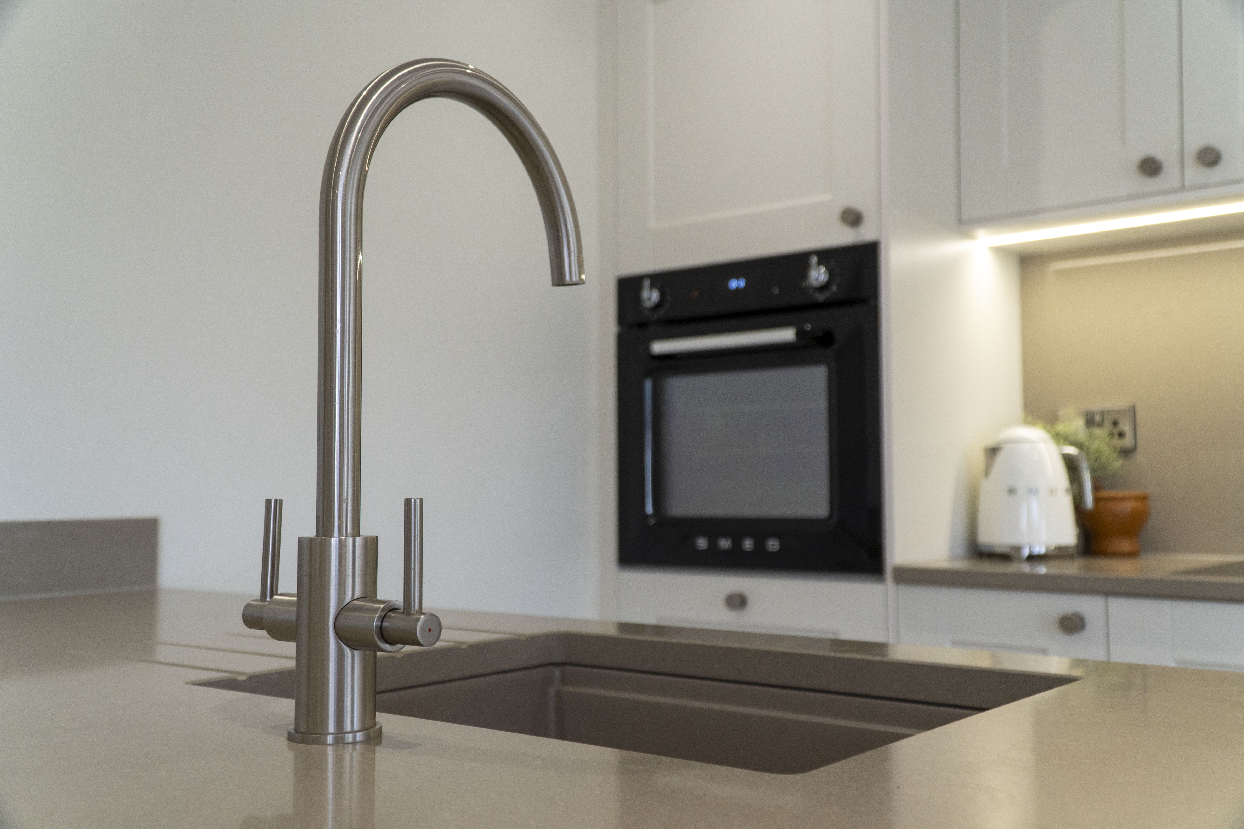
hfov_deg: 57.2
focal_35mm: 33
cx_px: 622
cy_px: 414
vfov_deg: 40.0
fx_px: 1140
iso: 500
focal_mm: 22
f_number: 4
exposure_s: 1/200
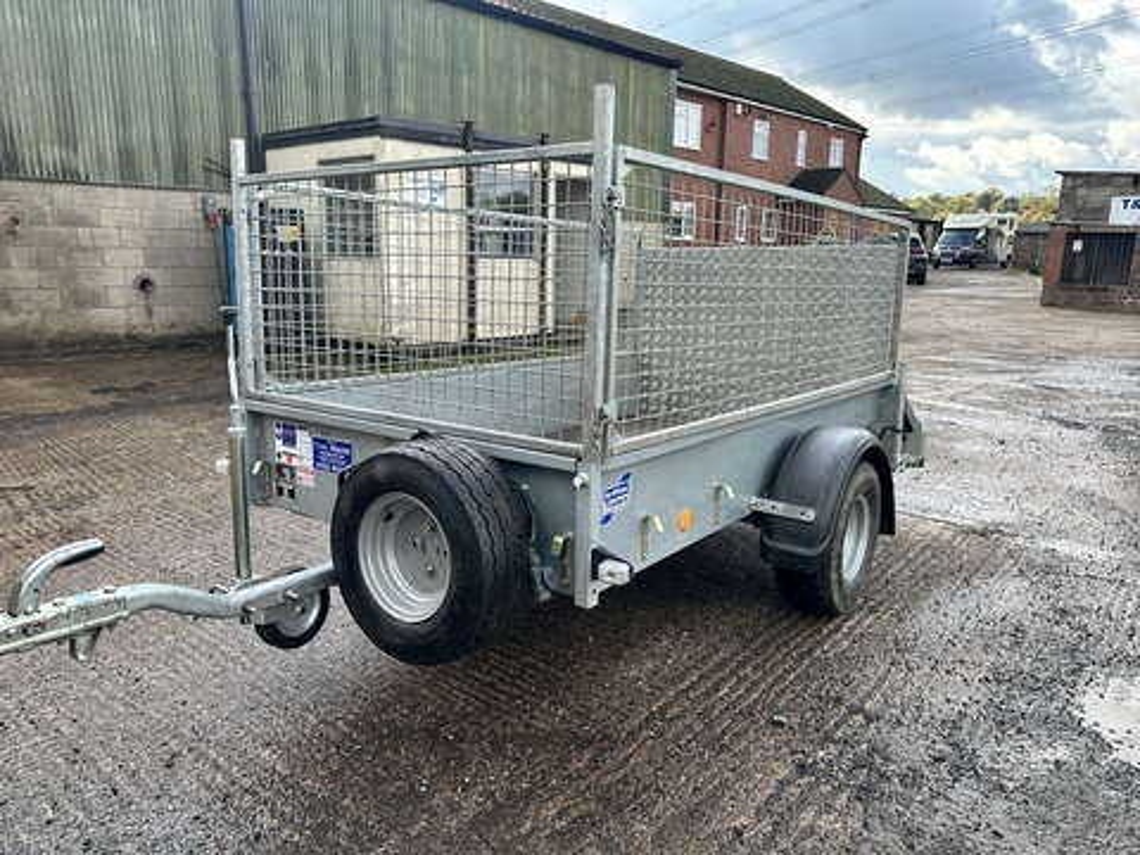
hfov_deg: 71.6
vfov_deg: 56.8
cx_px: 570
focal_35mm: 24
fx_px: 790
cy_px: 428
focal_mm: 6.86
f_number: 1.78
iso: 80
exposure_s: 1/709
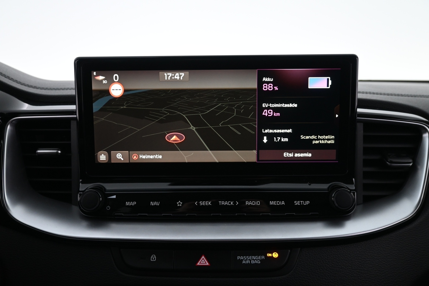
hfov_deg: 67.4
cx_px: 214
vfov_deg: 47.9
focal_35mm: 27
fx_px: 322
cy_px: 143
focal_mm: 18
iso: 1100
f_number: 3.5
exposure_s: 1/30
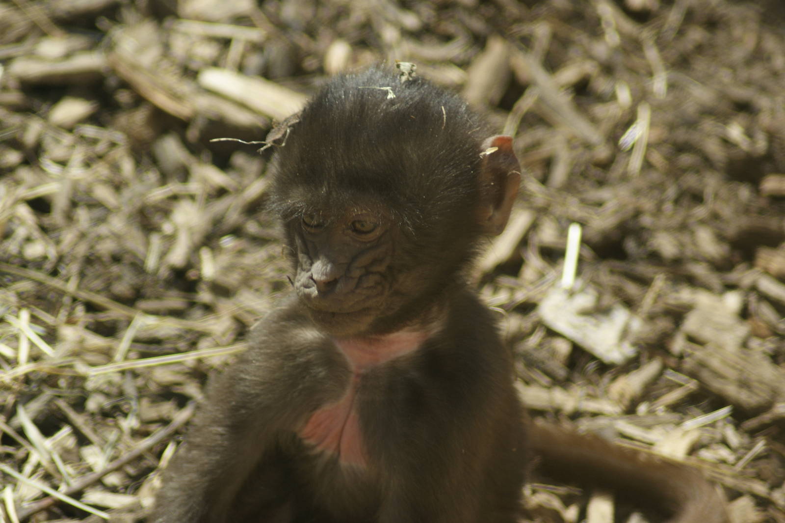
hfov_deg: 4.6
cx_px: 392
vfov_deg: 3.1
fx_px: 9807
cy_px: 262
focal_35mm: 450
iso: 250
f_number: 5.6
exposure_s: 1/500
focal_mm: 300
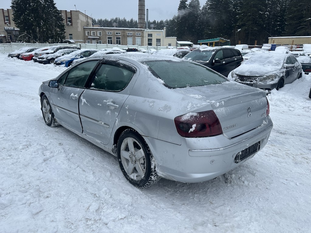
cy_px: 116
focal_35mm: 24
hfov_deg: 71.6
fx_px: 216
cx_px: 156
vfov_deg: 56.8
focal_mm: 6.86
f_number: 1.78
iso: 80
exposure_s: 1/1304
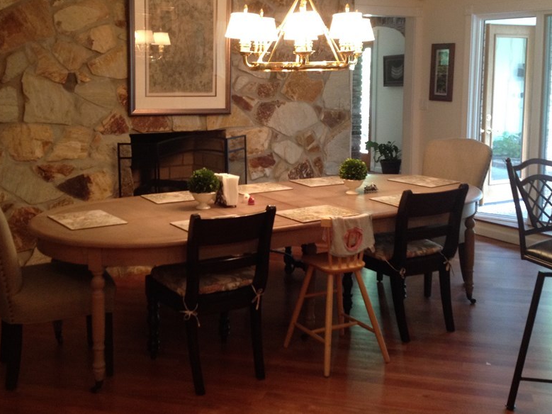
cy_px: 157
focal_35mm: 46
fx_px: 733
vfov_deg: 31.4
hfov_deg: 41.2
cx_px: 242
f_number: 2.4
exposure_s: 1/20
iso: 160
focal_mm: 4.28
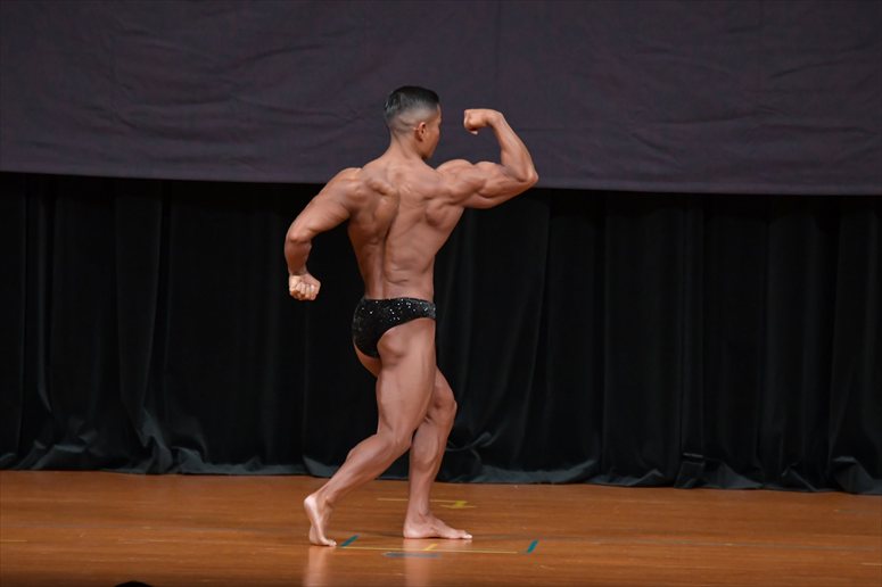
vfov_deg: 4.8
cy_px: 294
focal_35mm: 285
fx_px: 6979
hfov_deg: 7.2
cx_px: 441
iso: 4000
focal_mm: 190
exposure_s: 1/400
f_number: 5.6
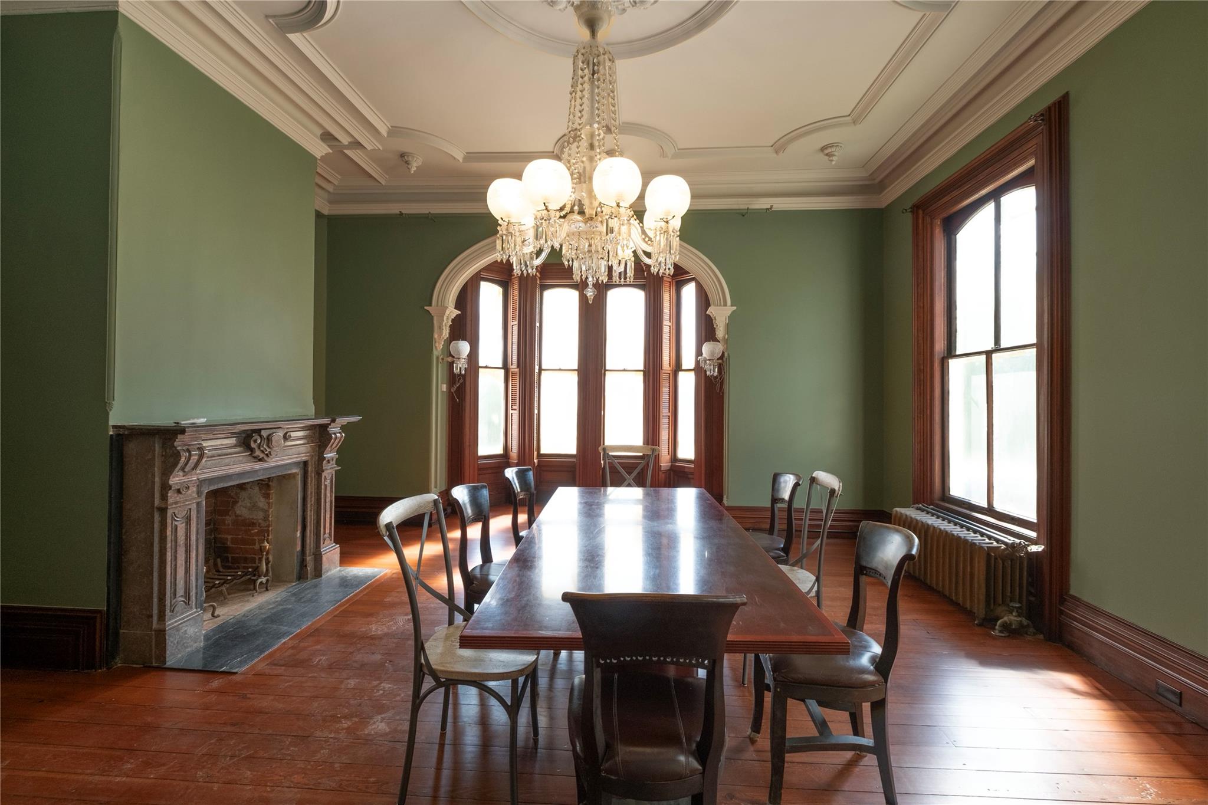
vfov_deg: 77.3
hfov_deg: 100.4
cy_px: 402
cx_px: 604
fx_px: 503
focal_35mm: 15
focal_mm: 10
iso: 400
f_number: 5.6
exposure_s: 1/60
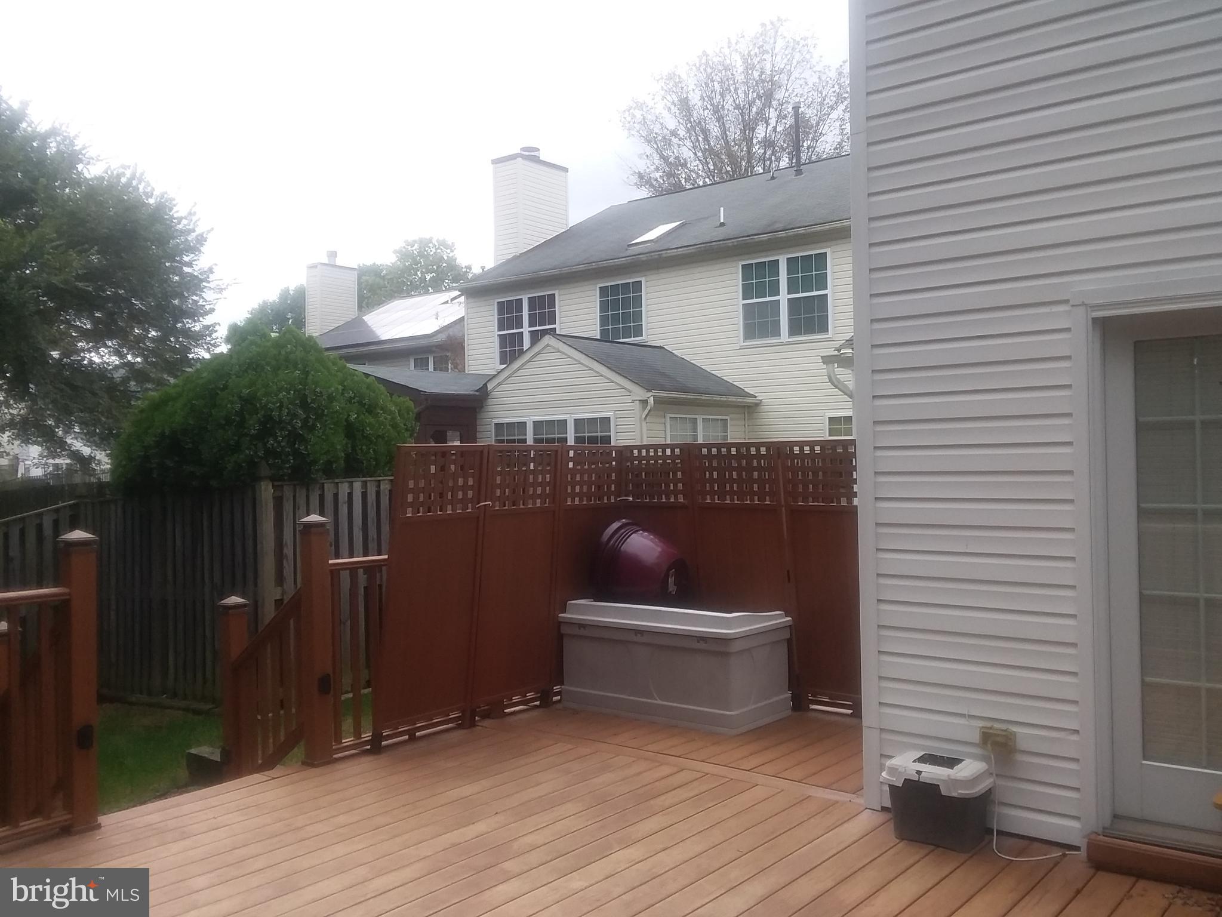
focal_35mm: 29
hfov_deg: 61.7
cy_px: 458
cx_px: 611
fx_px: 1024
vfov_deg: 48.2
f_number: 1.9
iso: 40
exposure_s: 1/270
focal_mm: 2.47
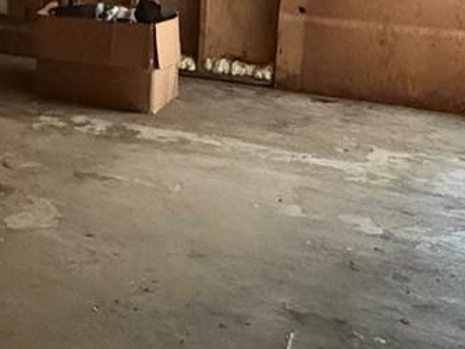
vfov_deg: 20.8
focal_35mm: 67
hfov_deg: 23.2
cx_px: -238
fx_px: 901
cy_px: -47
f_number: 2.2
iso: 1600
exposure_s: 1/30
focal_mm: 2.22
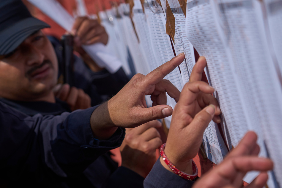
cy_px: 94
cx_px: 141
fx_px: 807
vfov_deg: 13.3
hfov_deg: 19.8
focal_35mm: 103
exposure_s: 1/5000
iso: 500
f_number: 4
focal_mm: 69
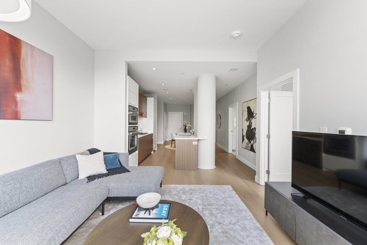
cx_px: 184
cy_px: 122
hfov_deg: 104.2
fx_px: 143
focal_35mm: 14
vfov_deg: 81.2
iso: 100
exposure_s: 1/8
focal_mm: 14
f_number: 10
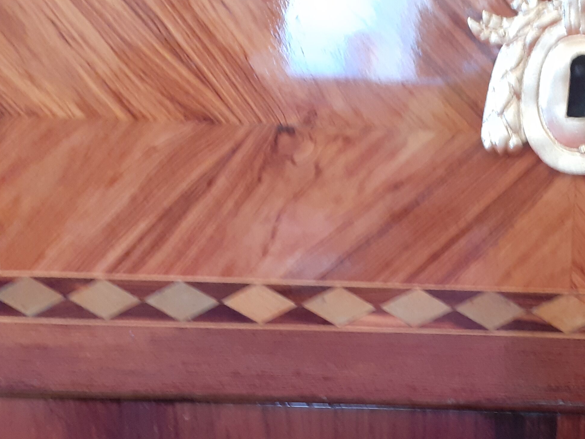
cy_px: 273
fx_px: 963
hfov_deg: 32.5
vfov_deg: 25.6
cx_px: 495
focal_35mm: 57
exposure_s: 1/25
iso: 200
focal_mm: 3.6
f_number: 1.9
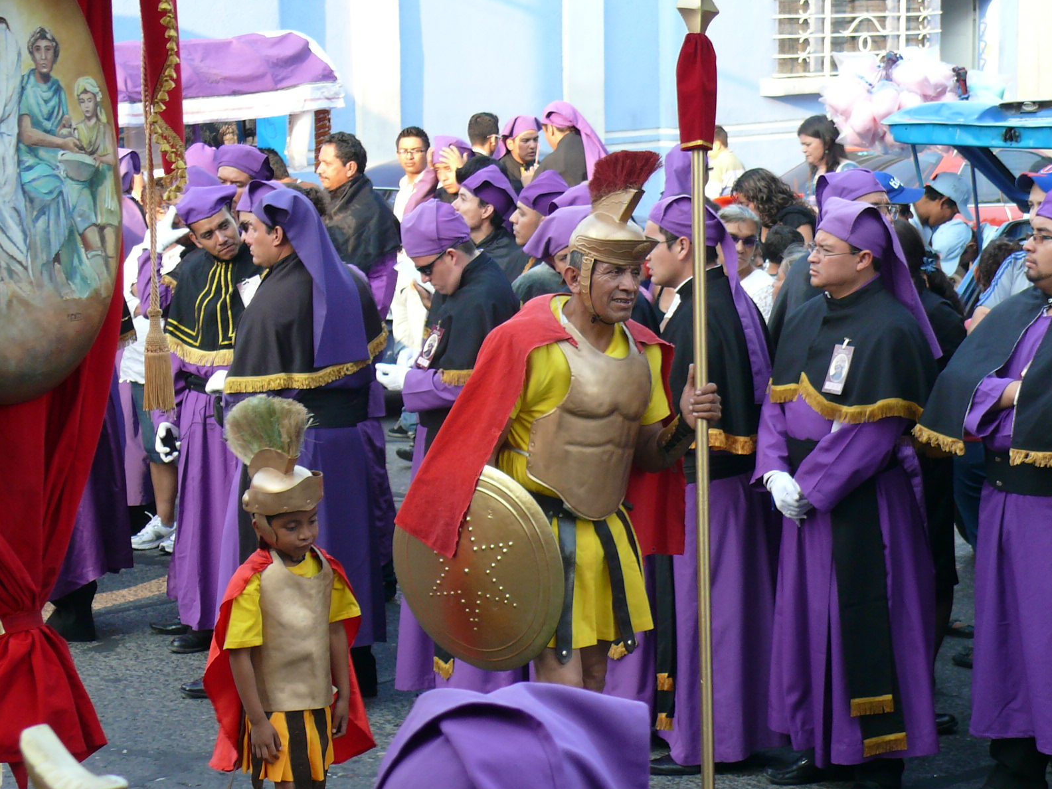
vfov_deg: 15.1
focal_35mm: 98
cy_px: 396
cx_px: 531
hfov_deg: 20.0
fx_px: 2978
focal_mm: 13.1
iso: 100
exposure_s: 1/100
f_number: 3.2
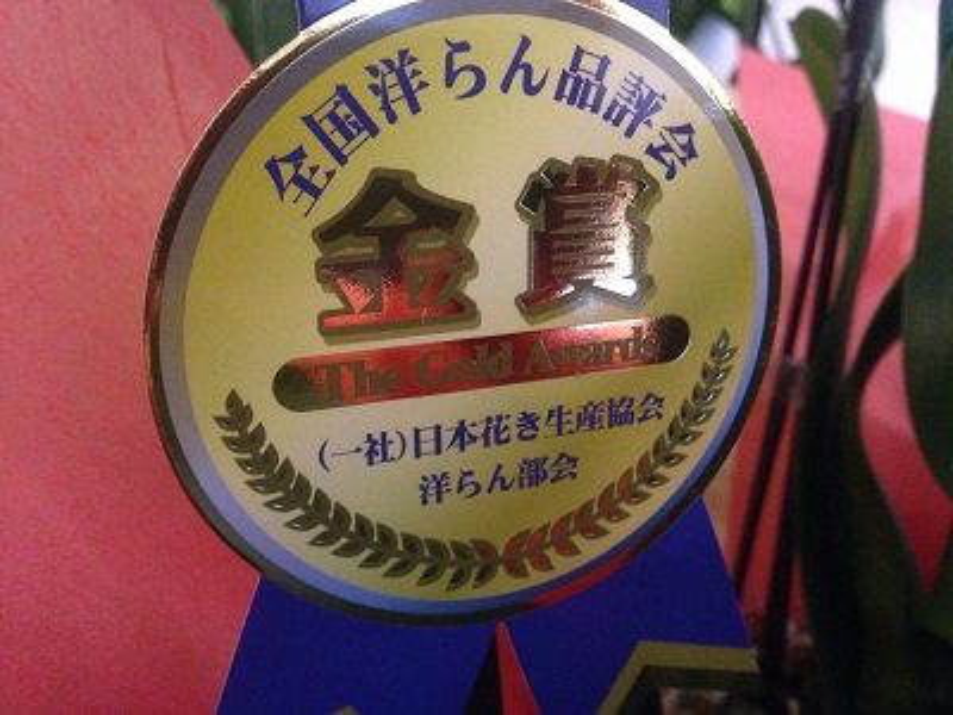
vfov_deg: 42.9
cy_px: 358
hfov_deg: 55.4
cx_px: 476
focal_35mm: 33
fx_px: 909
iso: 800
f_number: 2.4
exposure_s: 1/15
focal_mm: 4.12
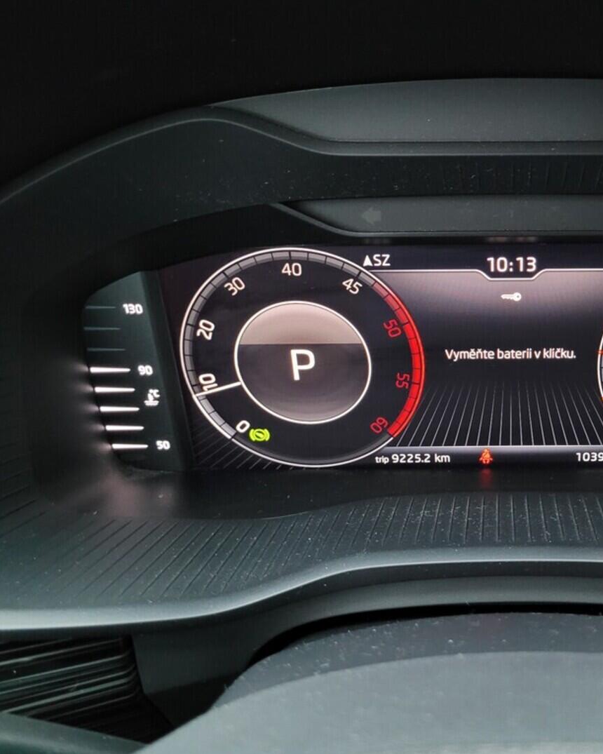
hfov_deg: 41.0
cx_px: 504
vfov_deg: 52.8
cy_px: 378
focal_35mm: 34
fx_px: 758
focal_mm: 5.4
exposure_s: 1/25
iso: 1000
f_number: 1.8
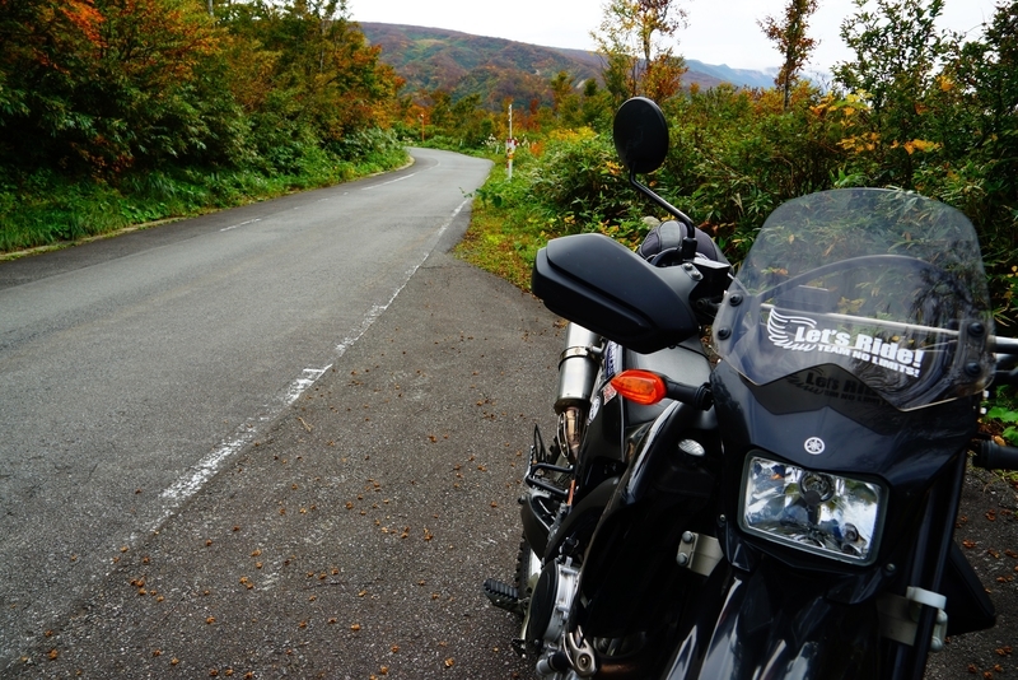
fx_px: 679
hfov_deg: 73.7
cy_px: 340
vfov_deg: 53.2
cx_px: 509
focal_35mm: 24
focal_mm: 24
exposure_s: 1/100
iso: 100
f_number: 9
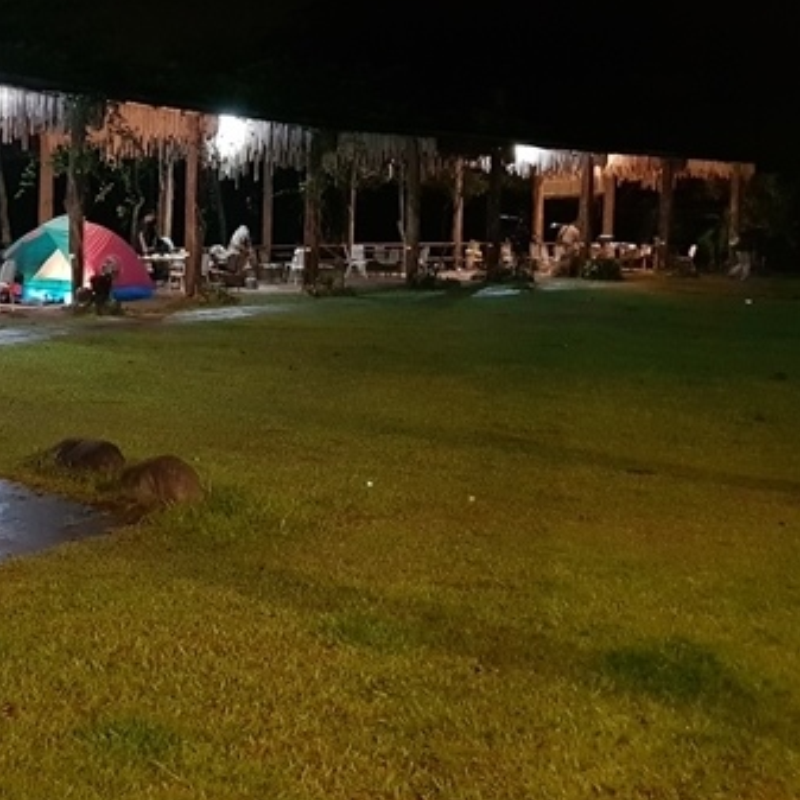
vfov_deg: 38.7
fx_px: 1124
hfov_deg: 36.6
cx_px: 71
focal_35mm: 43
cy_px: 267
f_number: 1.7
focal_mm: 4.3
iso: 1000
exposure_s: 1/10
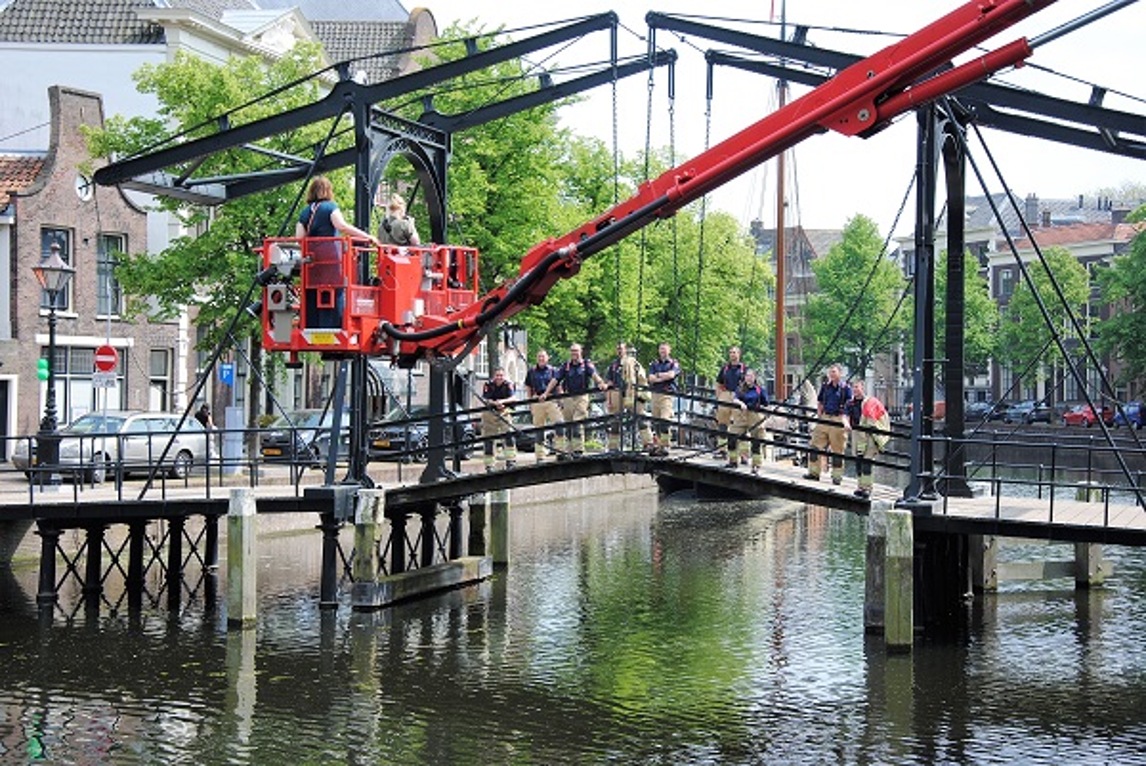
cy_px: 383
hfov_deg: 29.8
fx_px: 2150
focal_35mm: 68
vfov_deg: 20.2
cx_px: 573
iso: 100
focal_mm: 45
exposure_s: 1/200
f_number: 7.1
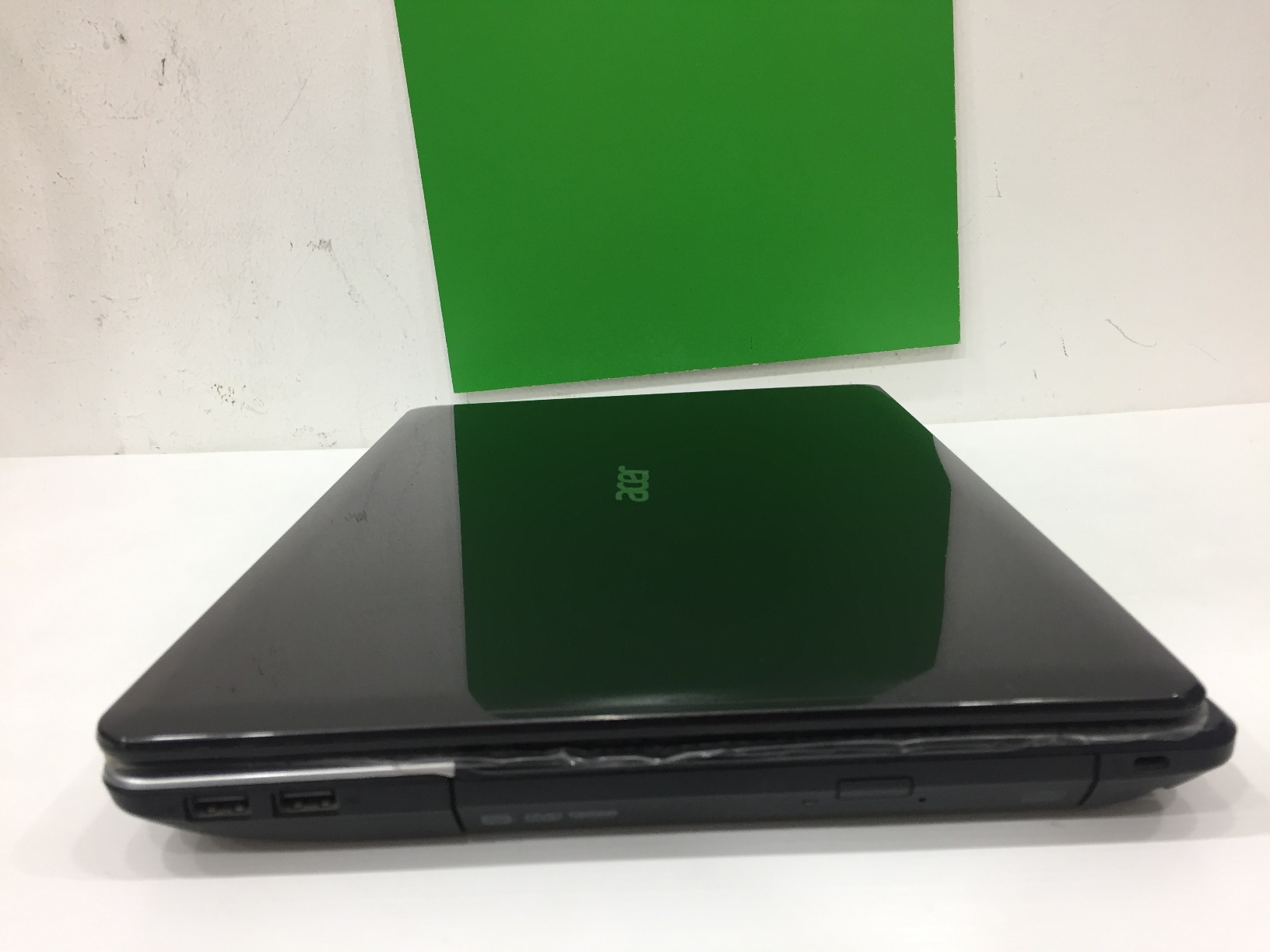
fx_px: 1064
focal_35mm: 29
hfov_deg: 61.7
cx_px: 635
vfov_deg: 48.2
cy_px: 476
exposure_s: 1/33
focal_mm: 4.15
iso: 125
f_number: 2.2
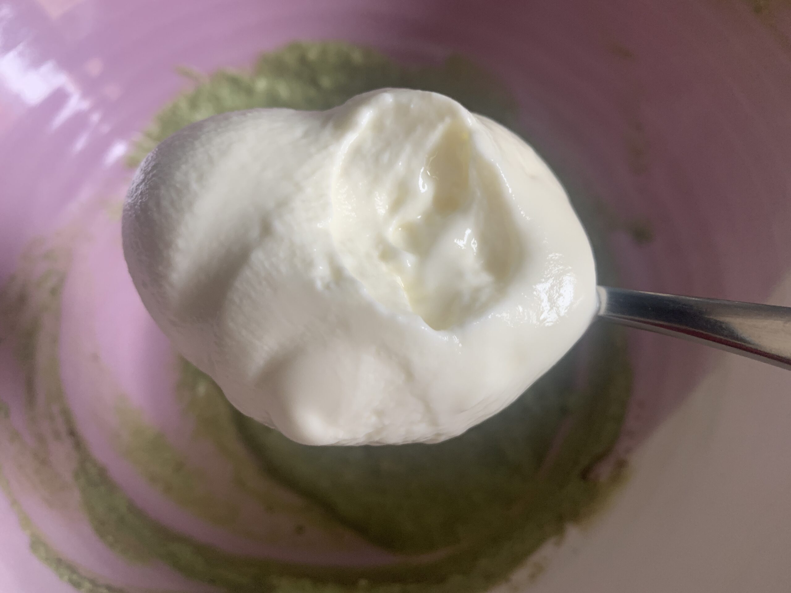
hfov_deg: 67.3
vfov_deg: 53.1
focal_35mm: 26
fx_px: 594
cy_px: 296
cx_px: 396
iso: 100
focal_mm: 4.25
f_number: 1.8
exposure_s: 1/78
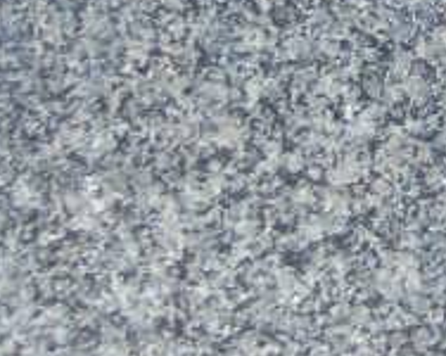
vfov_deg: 4.5
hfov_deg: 5.5
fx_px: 4523
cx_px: 826
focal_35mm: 343
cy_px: -31
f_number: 3.2
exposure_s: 1/640
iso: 64
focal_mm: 9.36
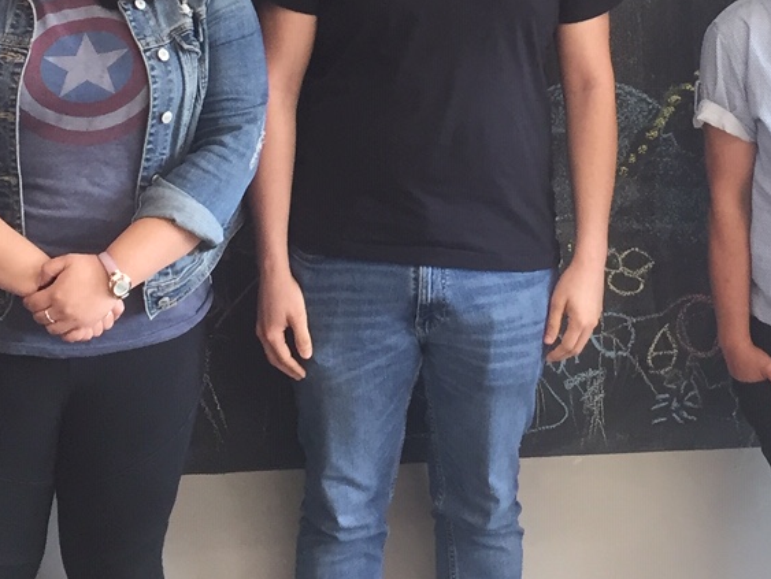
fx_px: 1872
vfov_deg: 16.7
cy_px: -156
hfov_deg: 23.2
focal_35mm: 84
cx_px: 455
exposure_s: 1/30
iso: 32
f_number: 2.2
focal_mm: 4.15
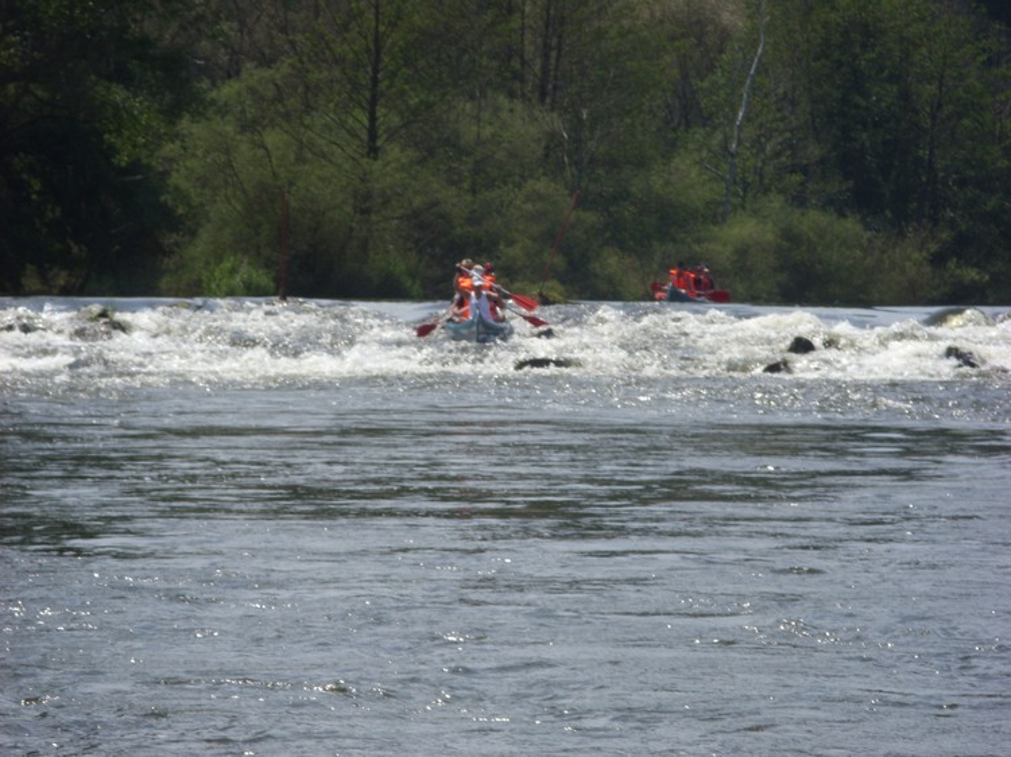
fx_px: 5547
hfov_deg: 10.4
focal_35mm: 190
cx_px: 506
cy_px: 378
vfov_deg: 7.8
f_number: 8
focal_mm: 31.5
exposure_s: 1/218
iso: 50
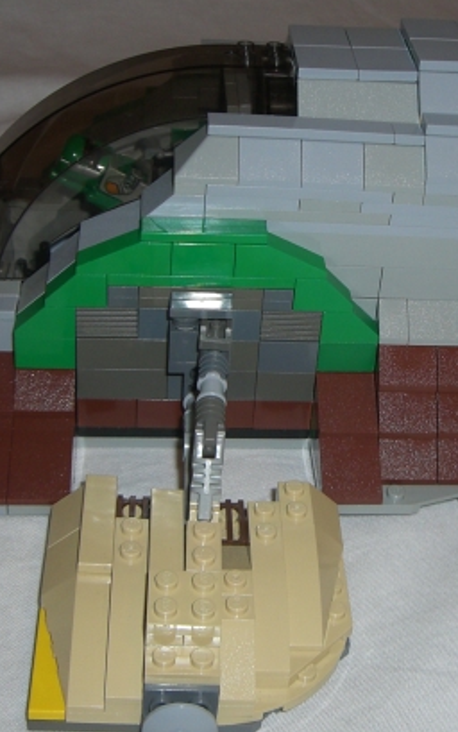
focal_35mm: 63
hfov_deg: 20.4
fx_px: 1257
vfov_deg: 32.4
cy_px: 326
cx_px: 383
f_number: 2.7
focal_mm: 6.2
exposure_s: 1/60
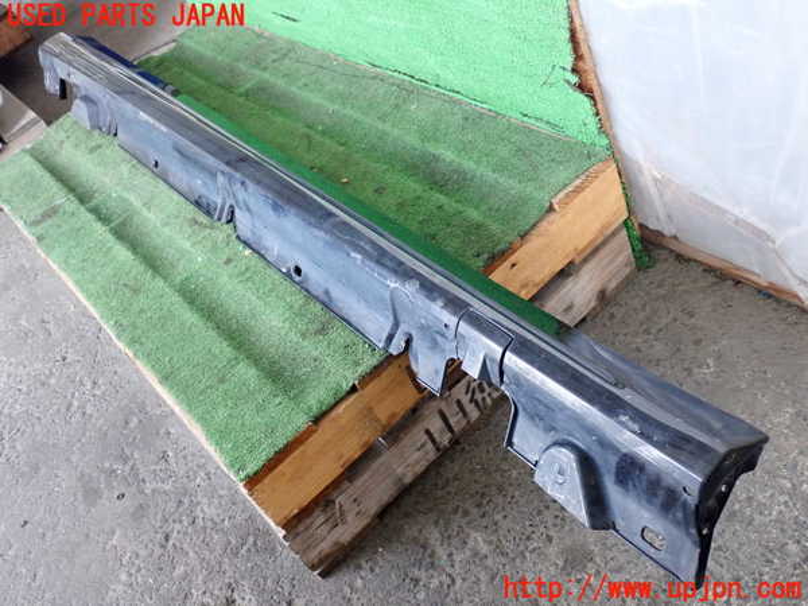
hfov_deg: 49.0
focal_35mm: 38
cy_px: 303
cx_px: 404
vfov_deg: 37.7
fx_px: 887
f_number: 2.7
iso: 640
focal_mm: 6.83
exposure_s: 1/125
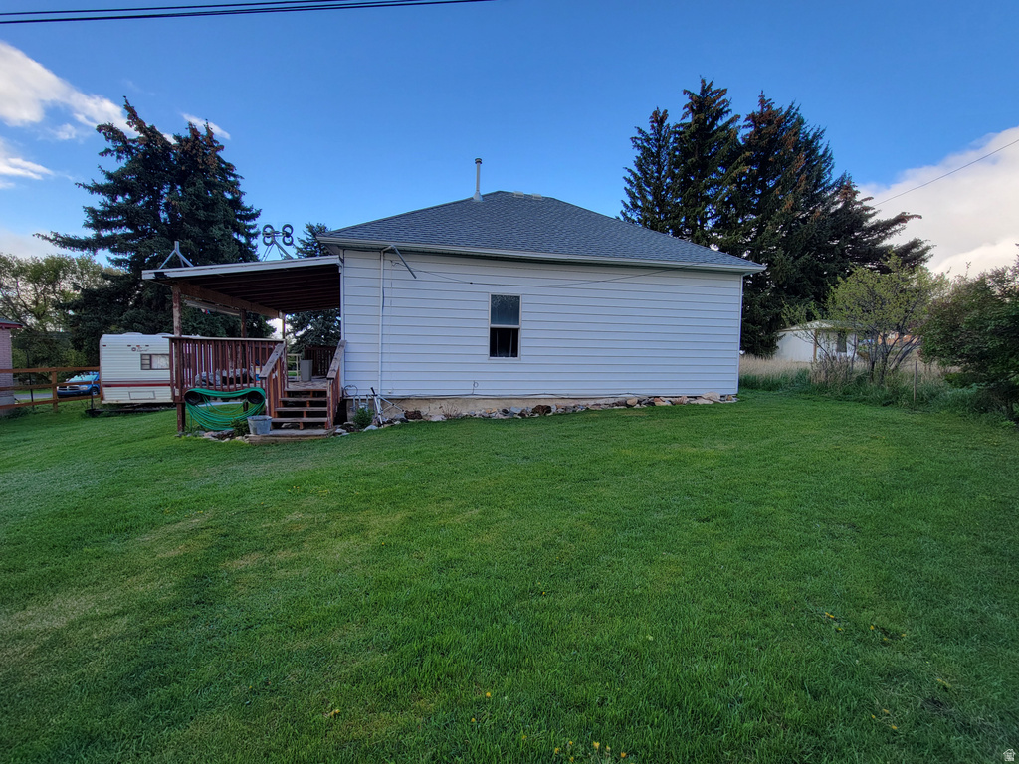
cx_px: 510
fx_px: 383
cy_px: 382
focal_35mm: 13
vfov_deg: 89.9
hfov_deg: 106.2
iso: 50
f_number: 2.2
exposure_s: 1/277
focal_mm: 2.2
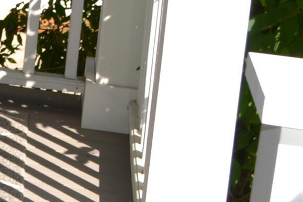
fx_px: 1439
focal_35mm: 171
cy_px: -112
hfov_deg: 10.5
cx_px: -400
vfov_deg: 7.9
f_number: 7.1
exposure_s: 1/200
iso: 100
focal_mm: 22
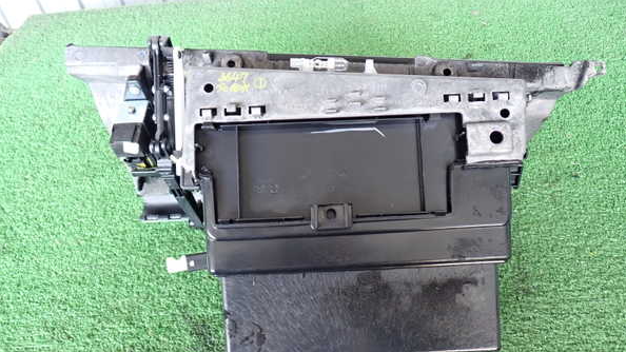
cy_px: 202
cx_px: 315
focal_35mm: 33
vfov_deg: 35.6
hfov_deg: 59.5
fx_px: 548
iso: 320
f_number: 2.3
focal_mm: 5.4
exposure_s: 1/30
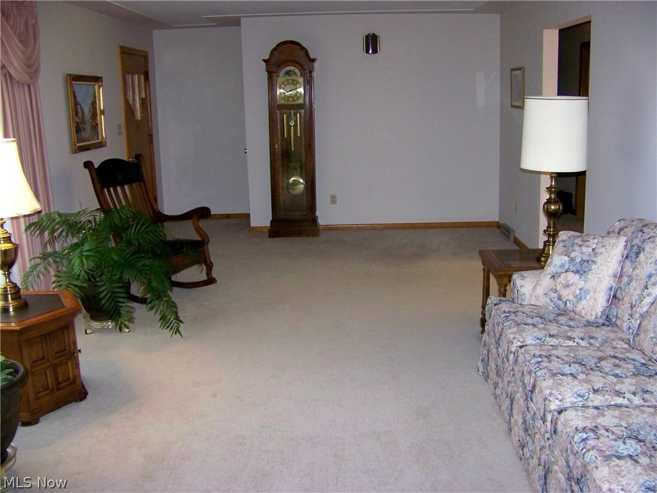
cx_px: 328
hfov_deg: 51.4
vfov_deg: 39.7
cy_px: 246
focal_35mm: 36
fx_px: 683
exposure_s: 1/30
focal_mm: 5.85
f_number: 2.8
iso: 200
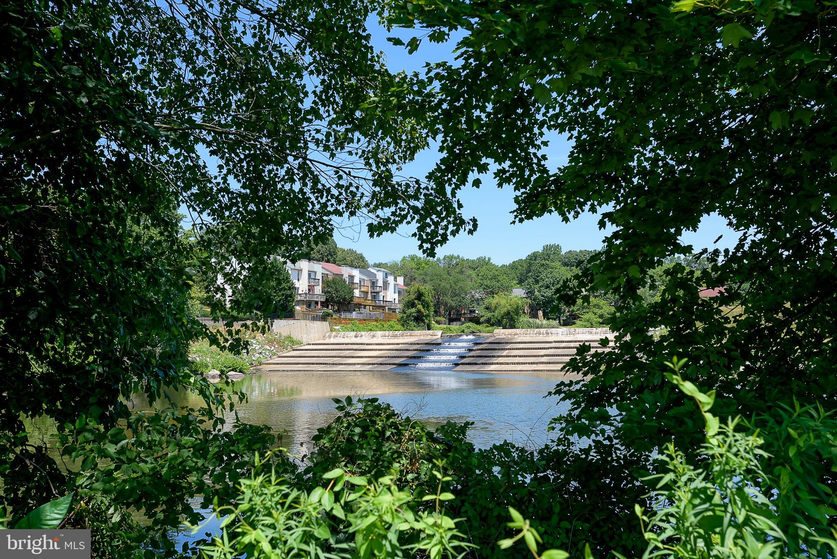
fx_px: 814
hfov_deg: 54.4
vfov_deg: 37.9
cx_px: 418
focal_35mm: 35
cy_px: 280
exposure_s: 1/320
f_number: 10
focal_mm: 35
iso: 320
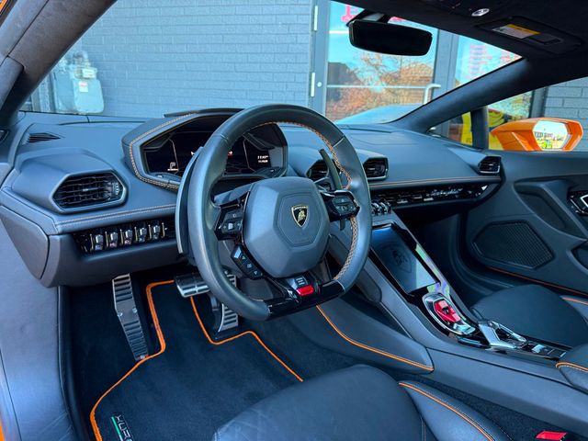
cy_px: 220
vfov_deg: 56.8
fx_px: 408
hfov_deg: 71.6
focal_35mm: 24
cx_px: 294
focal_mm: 6.76
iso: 200
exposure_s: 1/79
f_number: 1.78
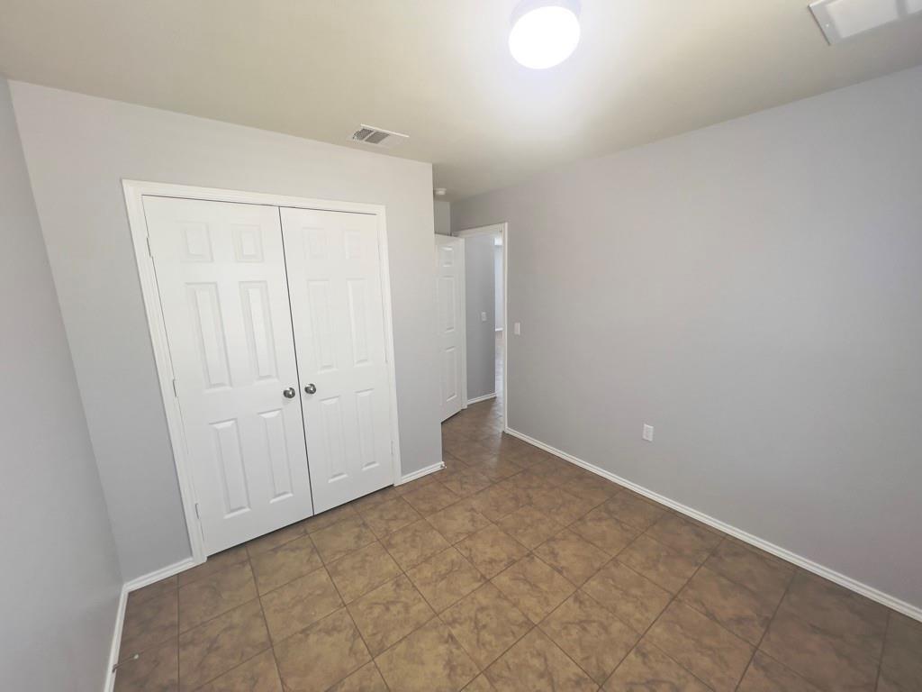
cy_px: 346
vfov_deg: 89.9
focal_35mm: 13
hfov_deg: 106.2
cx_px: 461
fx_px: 346
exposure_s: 1/30
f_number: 1.8
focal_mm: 1.57
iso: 50
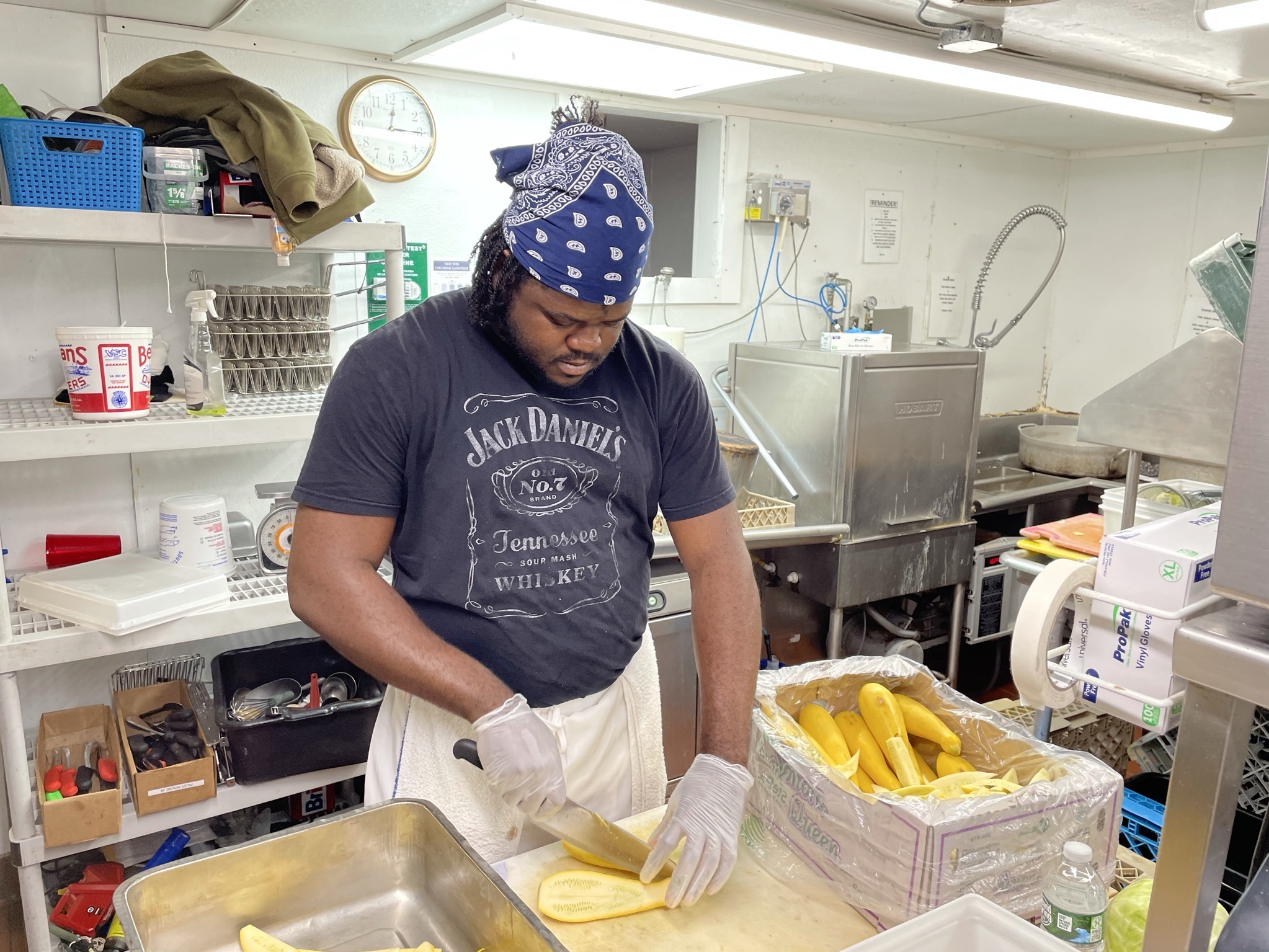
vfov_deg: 53.1
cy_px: 476
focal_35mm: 26
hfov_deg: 67.3
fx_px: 953
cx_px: 634
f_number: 1.6
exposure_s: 1/60
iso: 80
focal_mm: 4.2
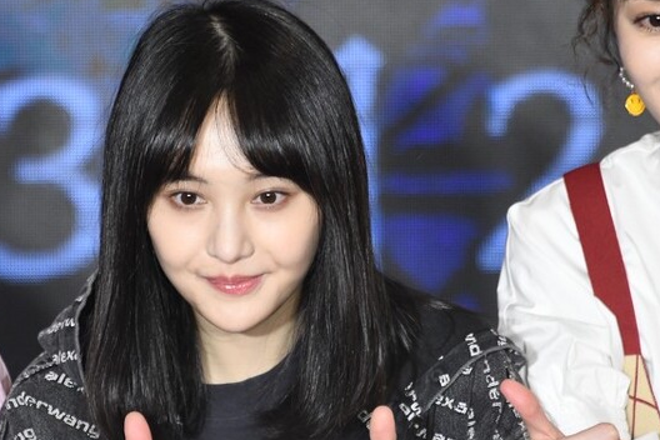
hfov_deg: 3.0
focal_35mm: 682
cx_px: 276
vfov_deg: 2.0
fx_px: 12502
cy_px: 204
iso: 2500
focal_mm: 300
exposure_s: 1/250
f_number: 6.3
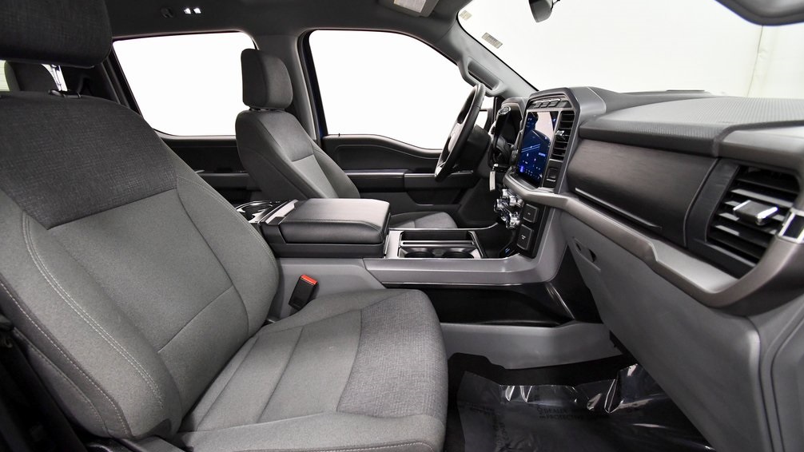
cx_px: 396
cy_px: 266
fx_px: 341
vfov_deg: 66.6
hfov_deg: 99.4
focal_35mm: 16
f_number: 4.5
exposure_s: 1/125
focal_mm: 10
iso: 2000
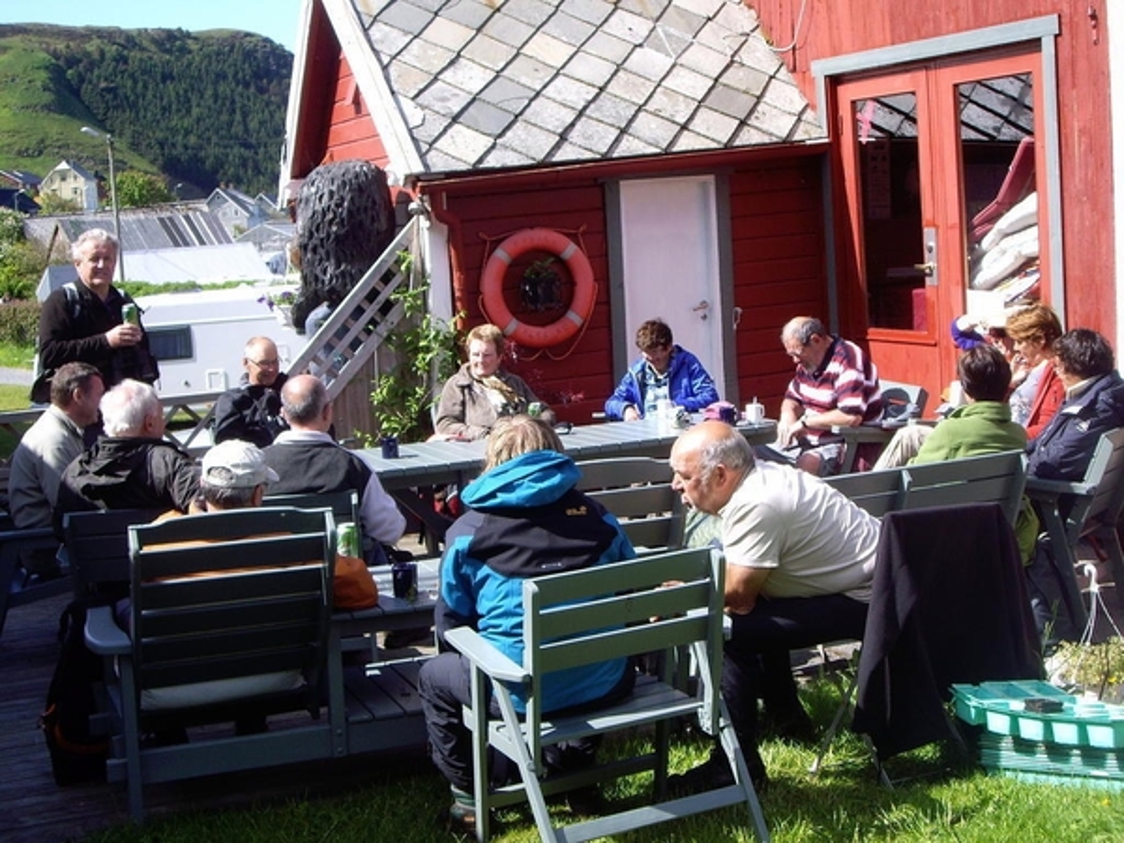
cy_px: 422
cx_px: 562
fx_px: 1786
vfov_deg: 26.6
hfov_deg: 34.9
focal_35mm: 55
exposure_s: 1/200
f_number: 5.2
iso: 64
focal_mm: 9
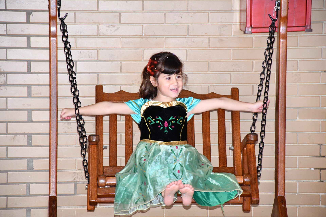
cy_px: 108
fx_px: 1902
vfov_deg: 6.5
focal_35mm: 210
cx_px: 163
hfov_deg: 9.8
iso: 4500
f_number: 5.6
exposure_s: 1/60
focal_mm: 140
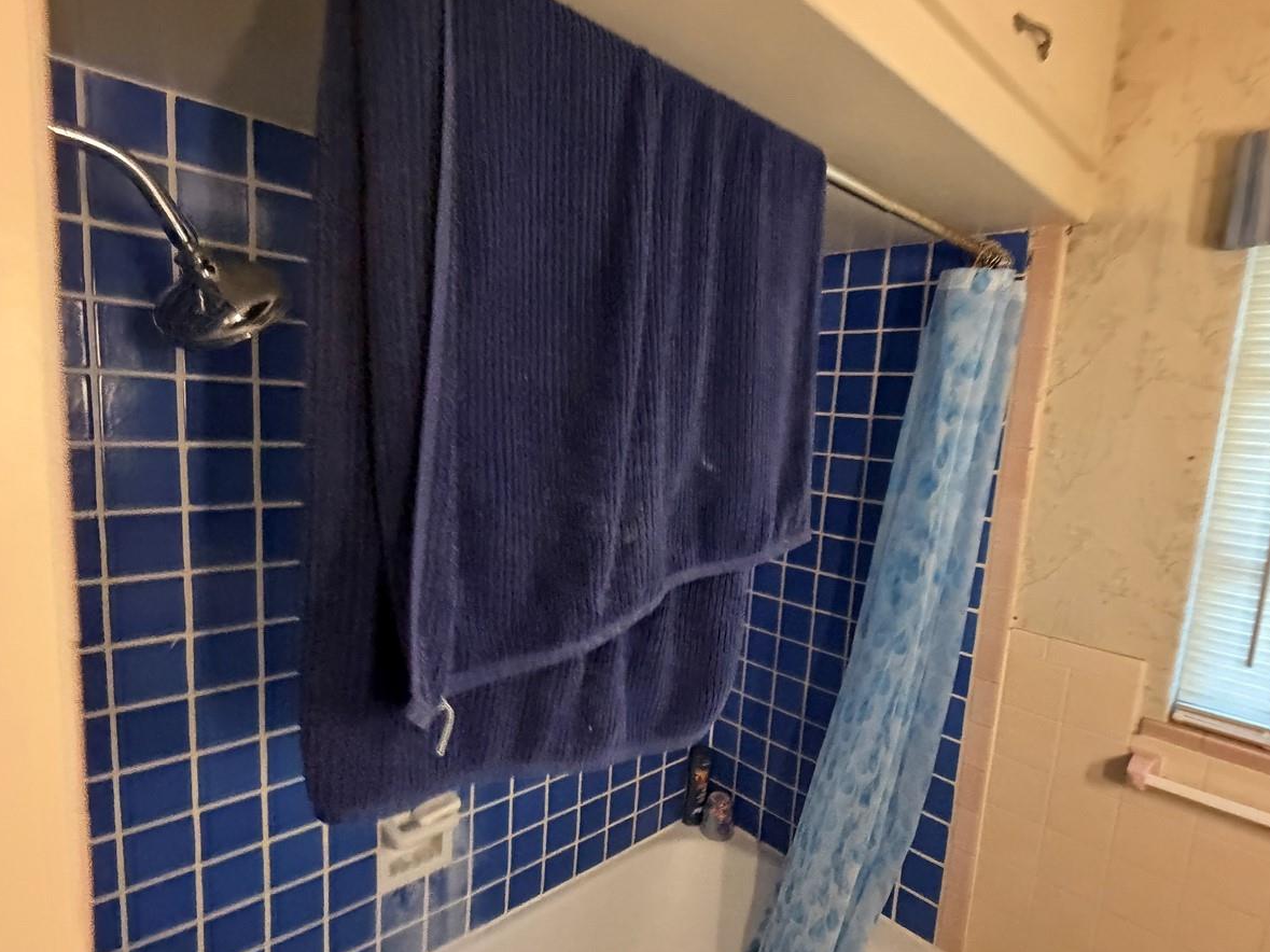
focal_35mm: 19
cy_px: 506
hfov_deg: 84.7
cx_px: 631
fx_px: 697
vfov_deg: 68.6
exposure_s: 1/60
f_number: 2.2
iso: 640
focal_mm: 2.22
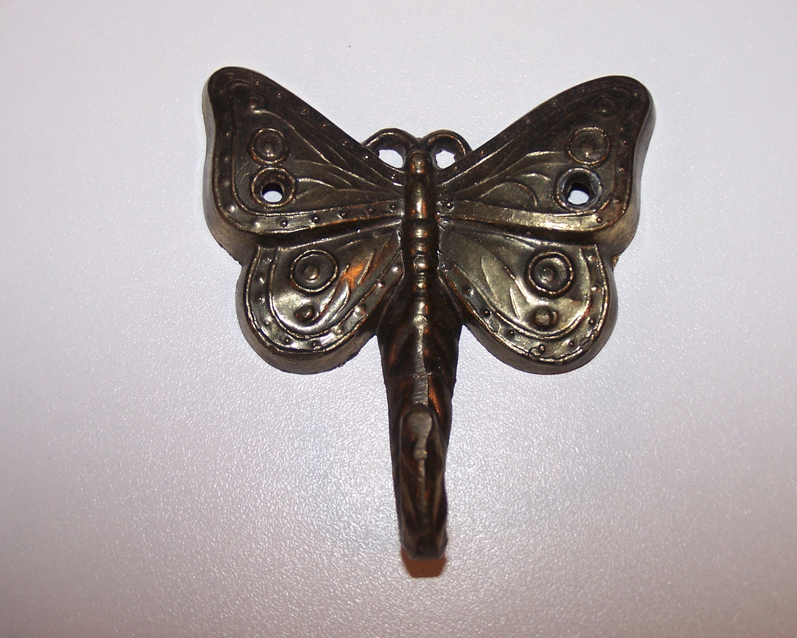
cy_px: 318
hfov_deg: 28.3
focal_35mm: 67
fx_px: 1581
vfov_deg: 22.8
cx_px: 405
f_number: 3.2
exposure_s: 1/60
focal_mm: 10.7
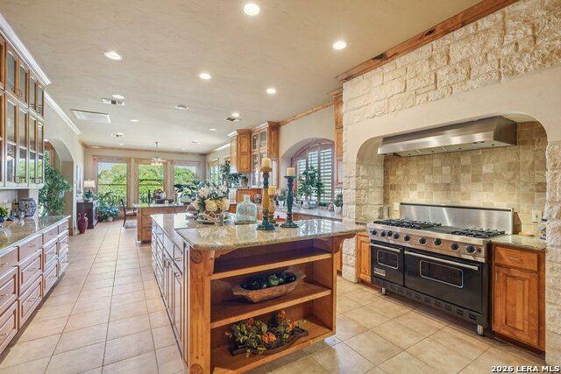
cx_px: 280
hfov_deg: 96.7
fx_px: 249
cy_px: 187
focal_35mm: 16
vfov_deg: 73.8
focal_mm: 16
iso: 400
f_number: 8
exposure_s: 1/10
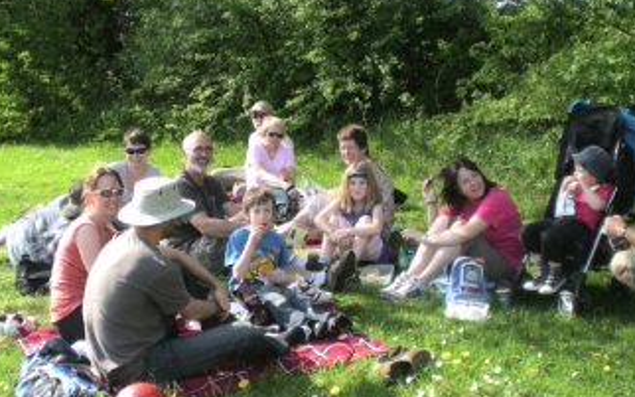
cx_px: 298
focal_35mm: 56
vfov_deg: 23.1
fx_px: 969
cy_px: 209
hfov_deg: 36.3
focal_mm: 6.3
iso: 50
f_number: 3.1
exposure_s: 1/206
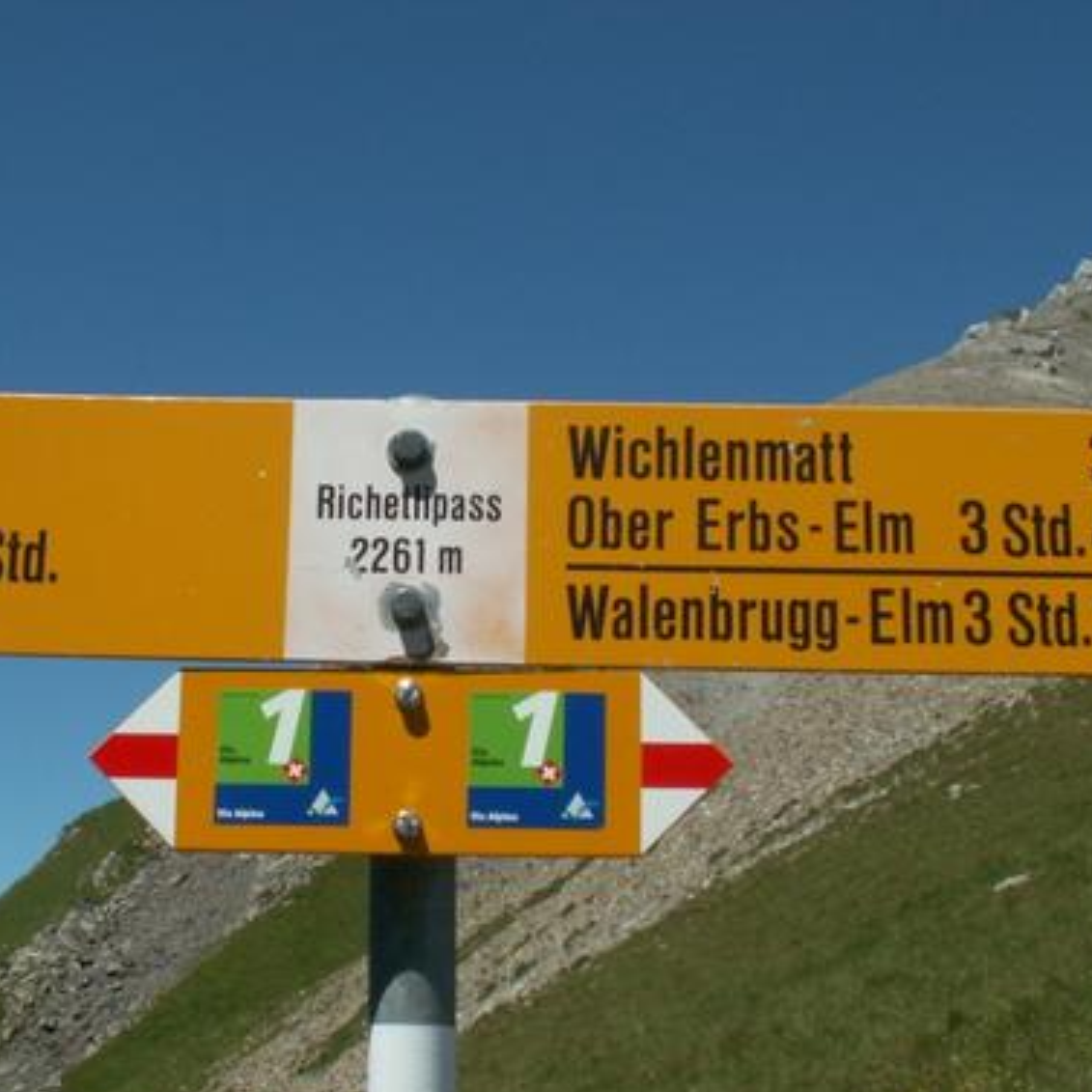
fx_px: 2141
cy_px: 527
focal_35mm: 60
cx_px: 385
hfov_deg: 28.5
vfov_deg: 28.6
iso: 50
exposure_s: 1/250
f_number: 7.1
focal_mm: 6.6
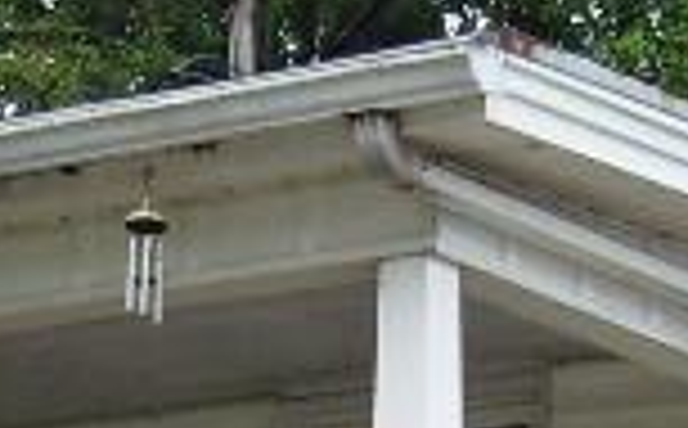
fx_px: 3724
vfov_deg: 6.5
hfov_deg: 10.6
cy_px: 685
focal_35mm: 199
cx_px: 414
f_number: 5.6
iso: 80
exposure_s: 1/180
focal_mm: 4.7
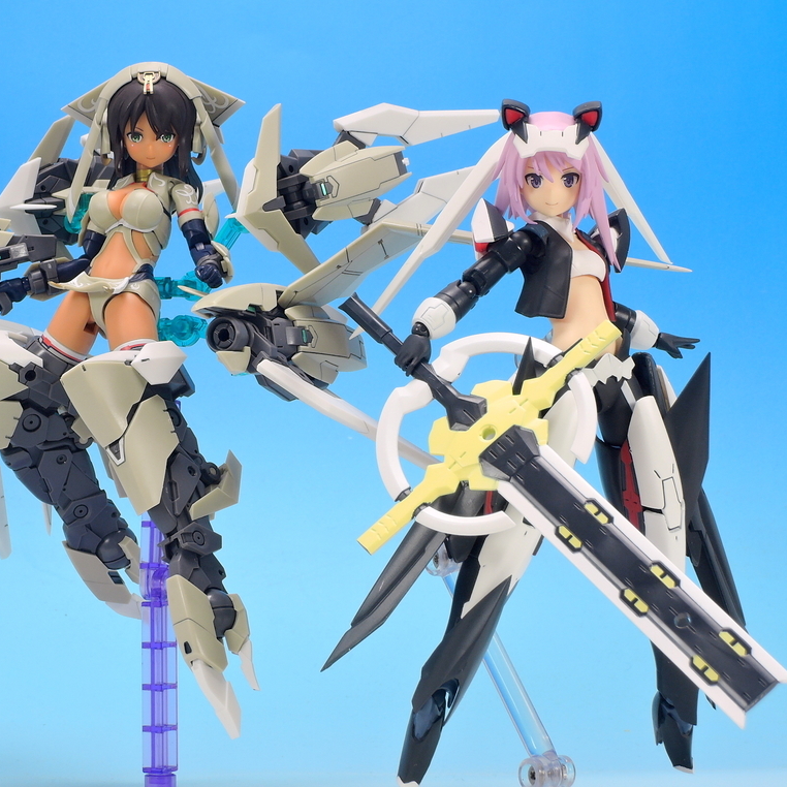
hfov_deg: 17.2
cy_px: 392
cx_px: 303
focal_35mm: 101
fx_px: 2598
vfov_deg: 17.2
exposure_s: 1
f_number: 7.1
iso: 80
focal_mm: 18.2
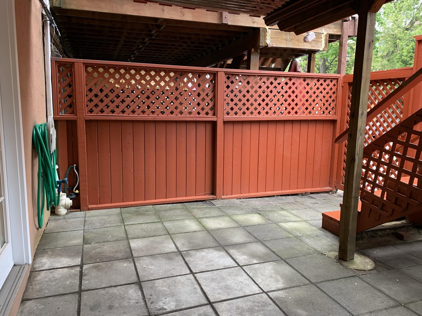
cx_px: 211
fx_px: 317
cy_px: 158
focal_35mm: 26
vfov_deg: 53.1
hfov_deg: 67.3
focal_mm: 4.25
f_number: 1.8
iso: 100
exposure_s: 1/88
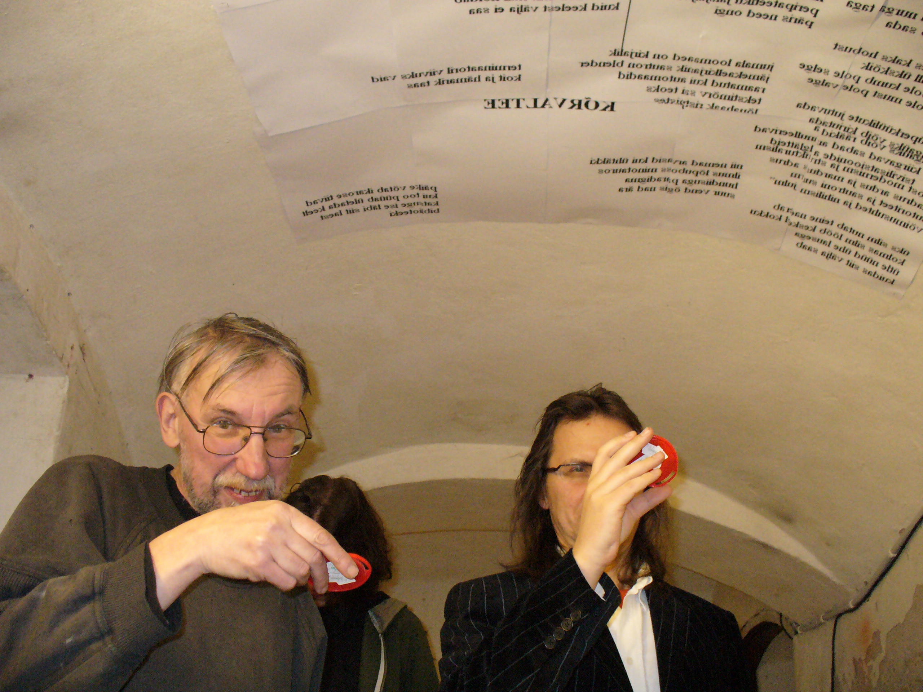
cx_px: 462
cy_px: 346
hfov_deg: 50.1
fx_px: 987
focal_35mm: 37
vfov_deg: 38.7
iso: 400
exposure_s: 1/60
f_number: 2.8
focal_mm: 6.1
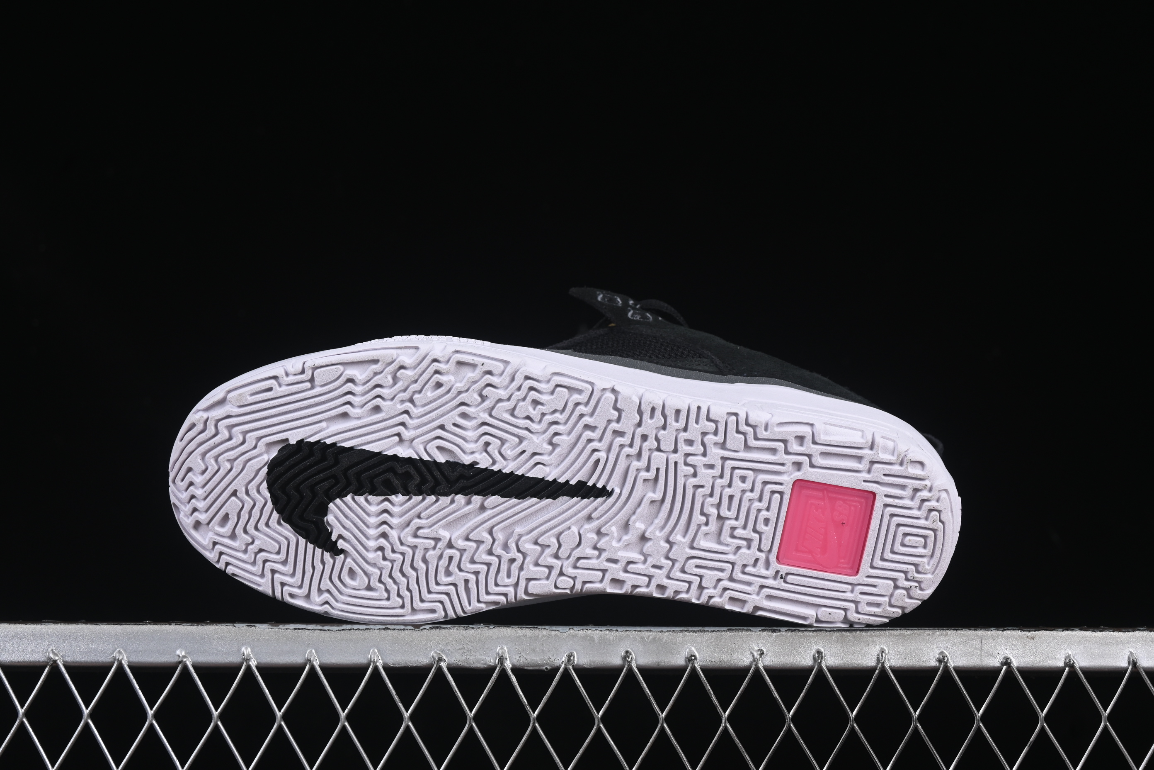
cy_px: 385
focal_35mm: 75
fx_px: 2404
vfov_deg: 18.2
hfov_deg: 27.0
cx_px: 577
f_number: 8
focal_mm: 50
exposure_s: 1/80
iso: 160
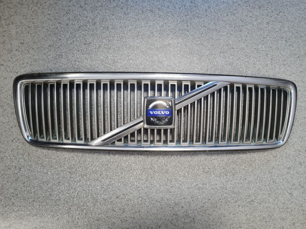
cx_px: 153
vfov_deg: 53.1
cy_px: 114
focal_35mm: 26
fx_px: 230
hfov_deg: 67.3
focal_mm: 5.4
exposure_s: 1/100
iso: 320
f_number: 1.8
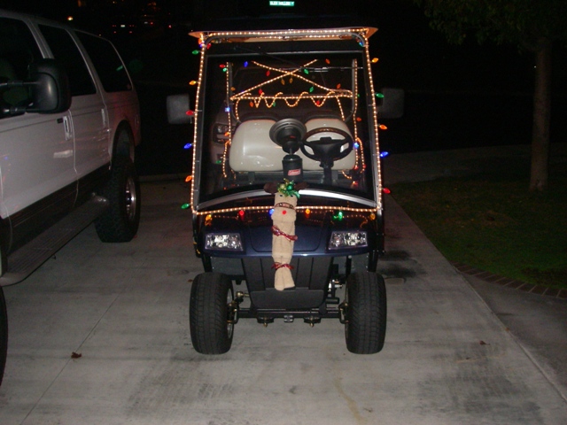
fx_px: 622
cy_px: 212
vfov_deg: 37.7
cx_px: 284
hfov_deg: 49.0
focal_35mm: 38
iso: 400
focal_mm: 6.3
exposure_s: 1/40
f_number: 3.3
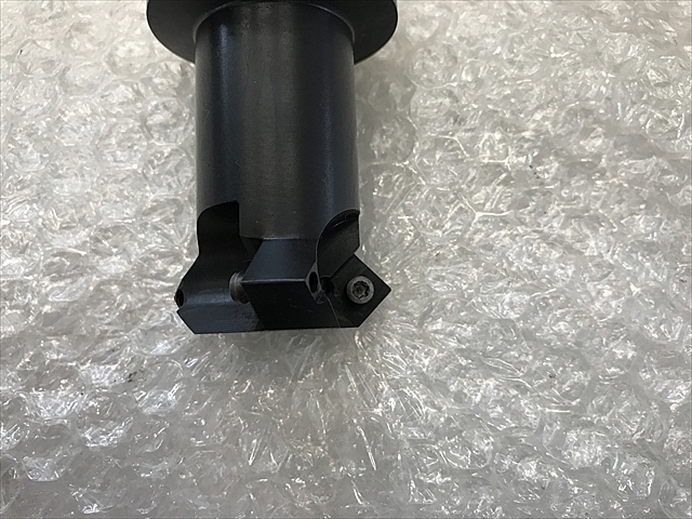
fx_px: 560
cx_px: 346
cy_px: 260
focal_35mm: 28
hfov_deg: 63.4
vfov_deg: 49.7
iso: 25
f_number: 1.8
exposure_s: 1/30
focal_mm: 3.99
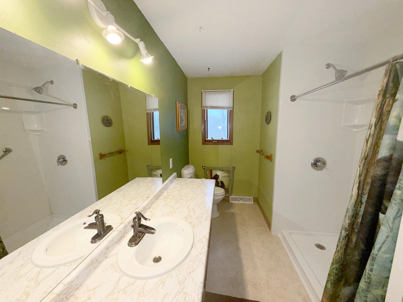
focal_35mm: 14
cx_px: 202
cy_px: 151
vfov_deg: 85.7
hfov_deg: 102.1
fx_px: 163
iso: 80
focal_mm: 2.22
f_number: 2.2
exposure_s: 1/78
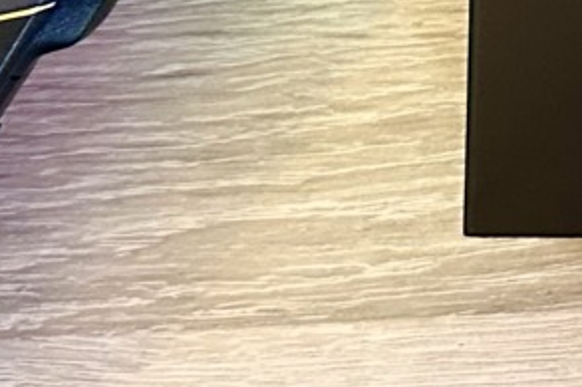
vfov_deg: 10.0
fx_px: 2068
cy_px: -356
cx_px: 991
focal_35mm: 128
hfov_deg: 14.4
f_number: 1.78
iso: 500
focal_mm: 6.86
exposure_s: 1/59
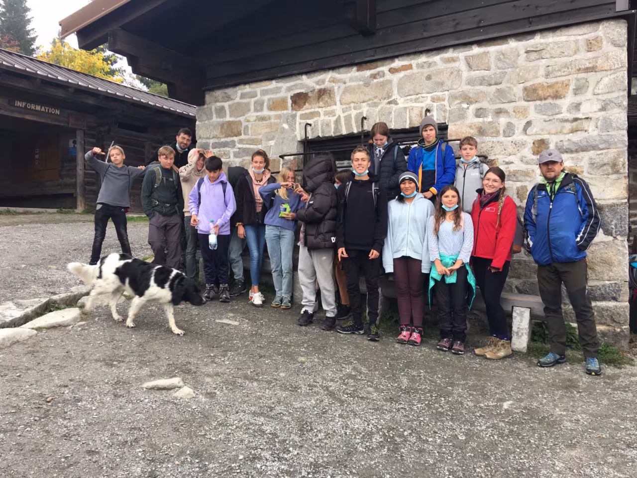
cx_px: 318
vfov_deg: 48.2
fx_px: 534
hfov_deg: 61.7
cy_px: 239
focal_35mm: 29
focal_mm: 4.15
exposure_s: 1/100
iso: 32
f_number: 2.2
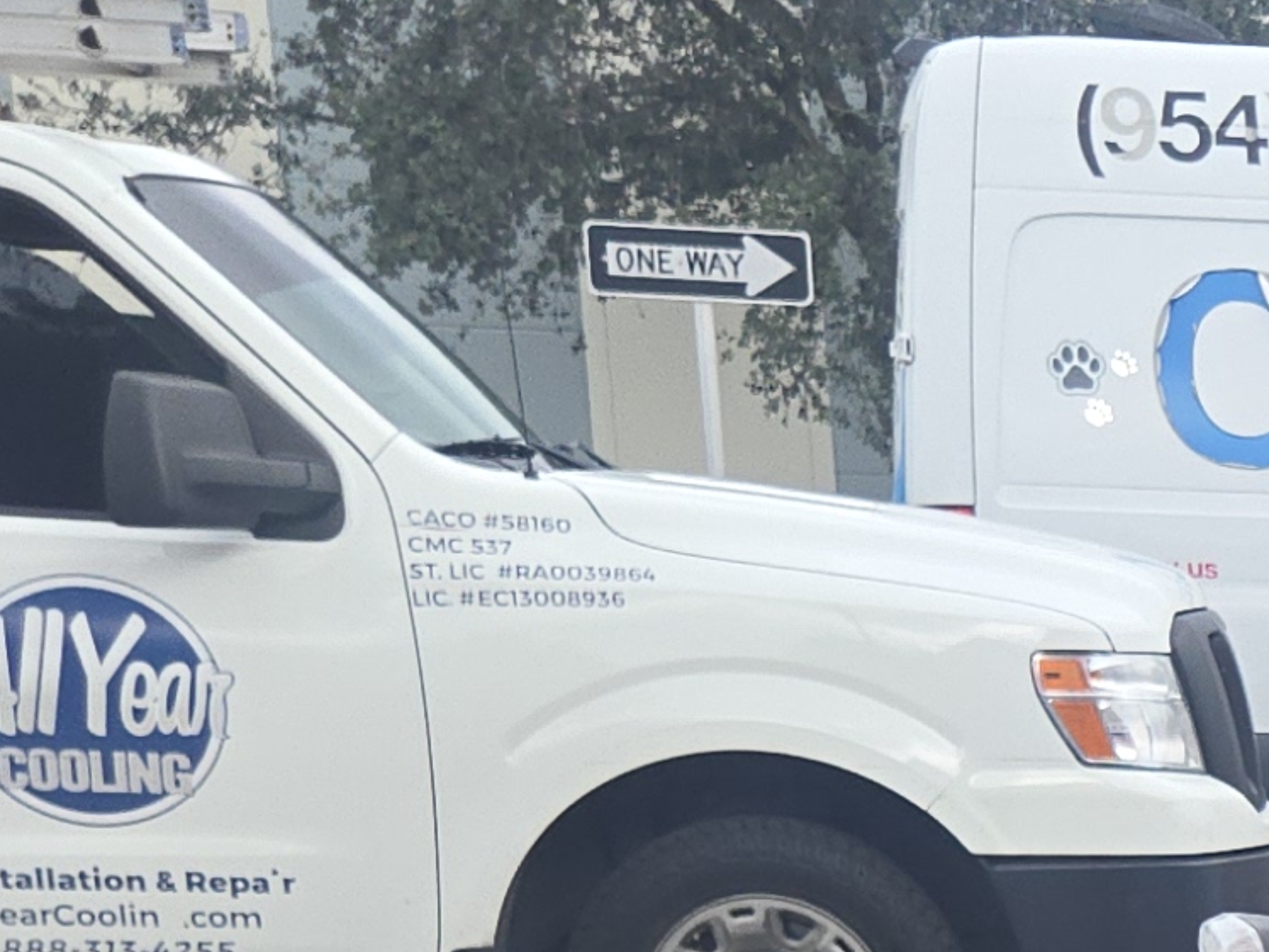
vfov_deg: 11.2
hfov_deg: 13.4
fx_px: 4509
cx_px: 2635
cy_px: 1736
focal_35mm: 123
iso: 25
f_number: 1.8
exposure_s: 1/536
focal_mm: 5.4
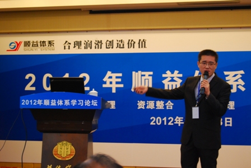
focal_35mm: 69
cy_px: 84
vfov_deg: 19.8
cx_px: 126
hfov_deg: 29.2
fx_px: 482
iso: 800
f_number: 5.3
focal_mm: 46
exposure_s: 1/20
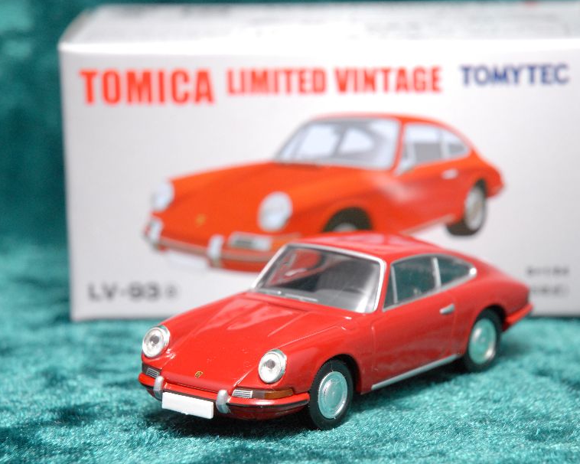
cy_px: 247
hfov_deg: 15.3
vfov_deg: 12.2
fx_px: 2162
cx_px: 332
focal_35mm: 126
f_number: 10
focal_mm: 70
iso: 800
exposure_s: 1/60
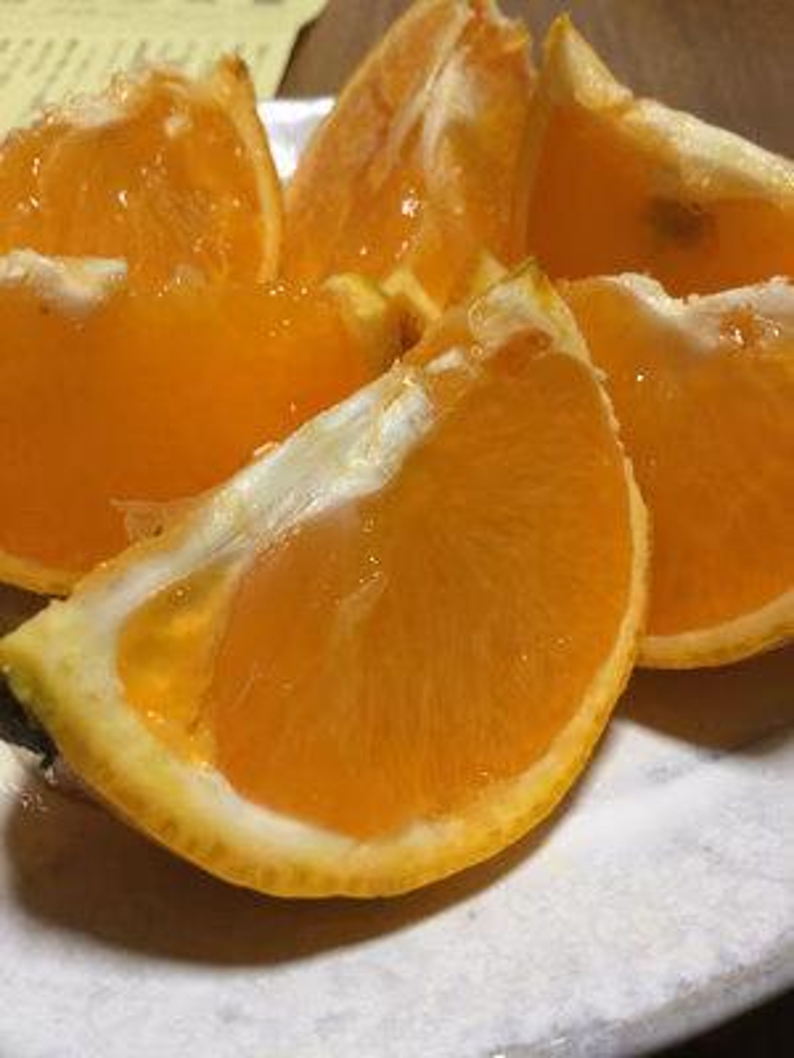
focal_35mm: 31
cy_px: 529
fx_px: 948
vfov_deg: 58.4
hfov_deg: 45.4
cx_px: 397
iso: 80
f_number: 2.4
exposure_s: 1/30
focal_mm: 3.3
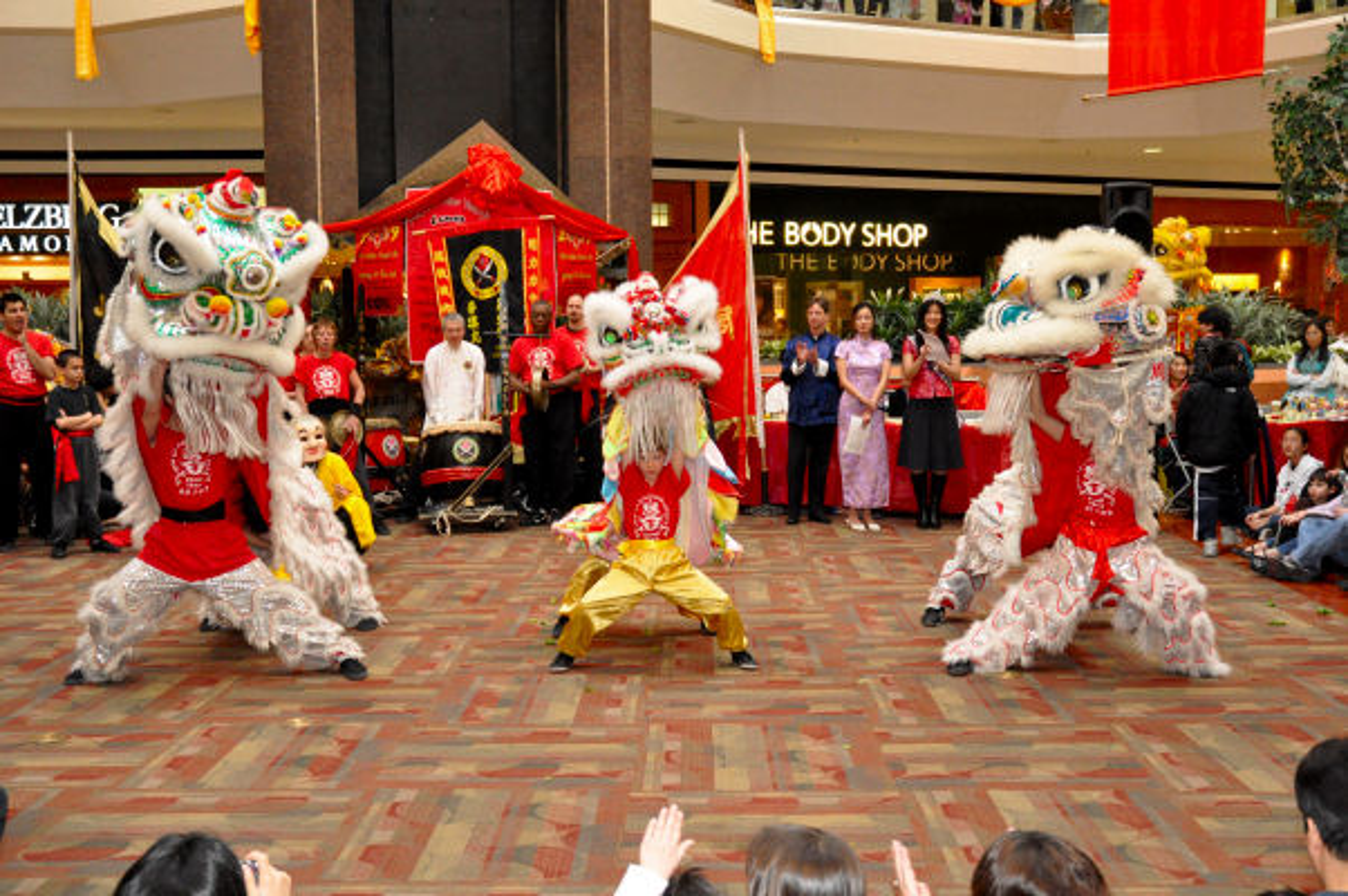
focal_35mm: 44
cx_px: 674
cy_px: 448
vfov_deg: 30.8
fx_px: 1627
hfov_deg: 45.0
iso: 3200
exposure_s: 1/200
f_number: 4.5
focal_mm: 29
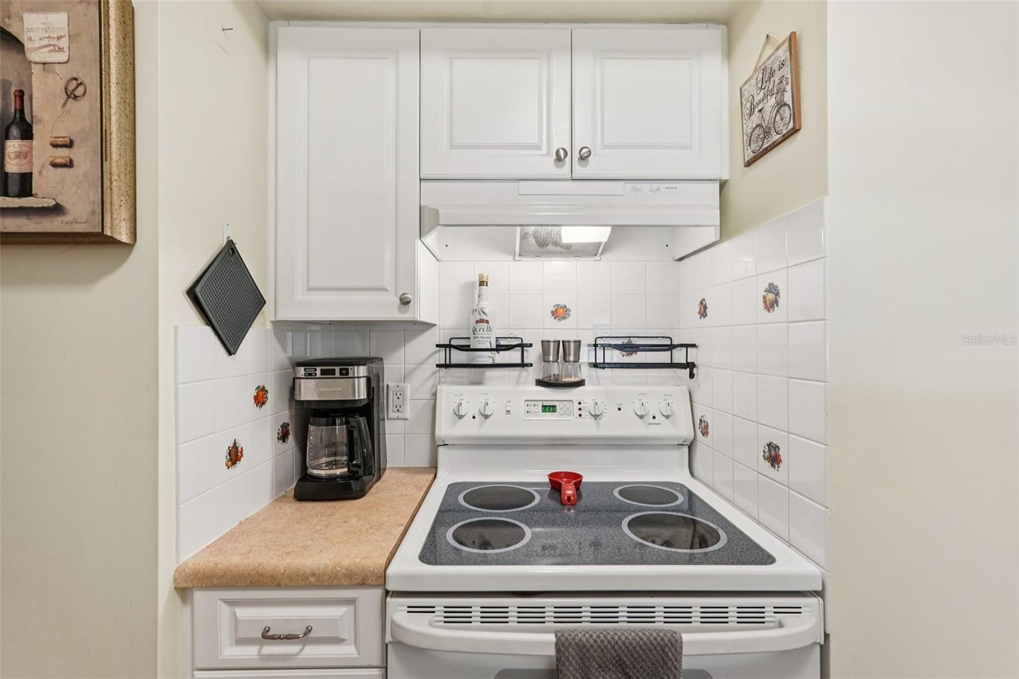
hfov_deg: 96.7
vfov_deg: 73.7
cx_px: 510
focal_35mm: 16
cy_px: 340
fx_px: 453
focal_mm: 16
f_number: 8
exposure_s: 1/30
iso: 400
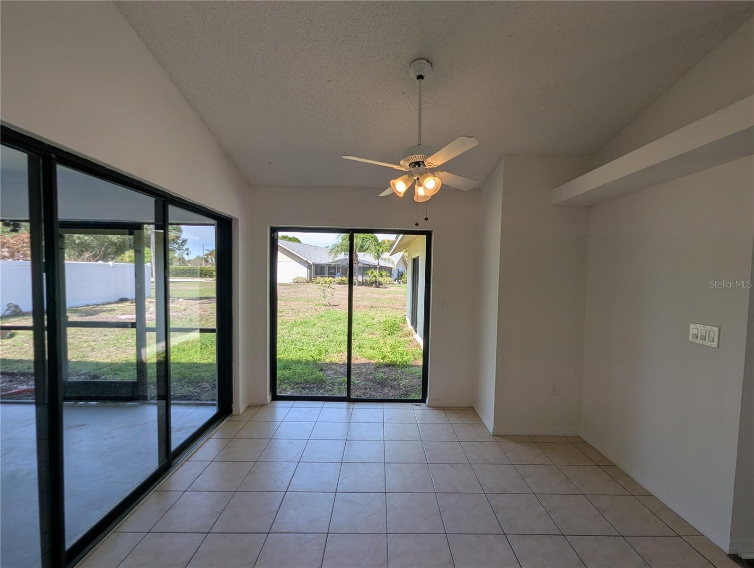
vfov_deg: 90.1
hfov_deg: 106.1
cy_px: 284
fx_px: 284
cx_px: 377
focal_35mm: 13
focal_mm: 1.95
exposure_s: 1/599
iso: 43
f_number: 2.2
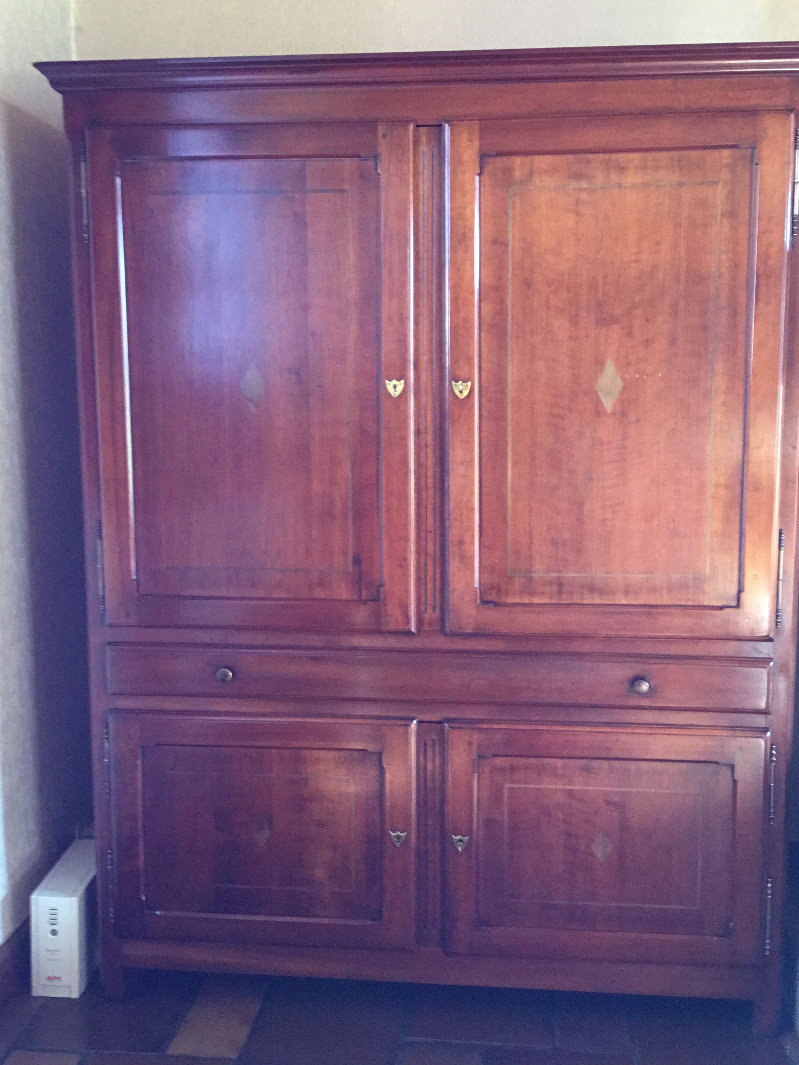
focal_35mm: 36
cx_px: 428
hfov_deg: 39.6
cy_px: 520
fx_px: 1108
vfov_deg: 51.4
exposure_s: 1/17
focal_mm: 3.3
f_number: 2.4
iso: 200
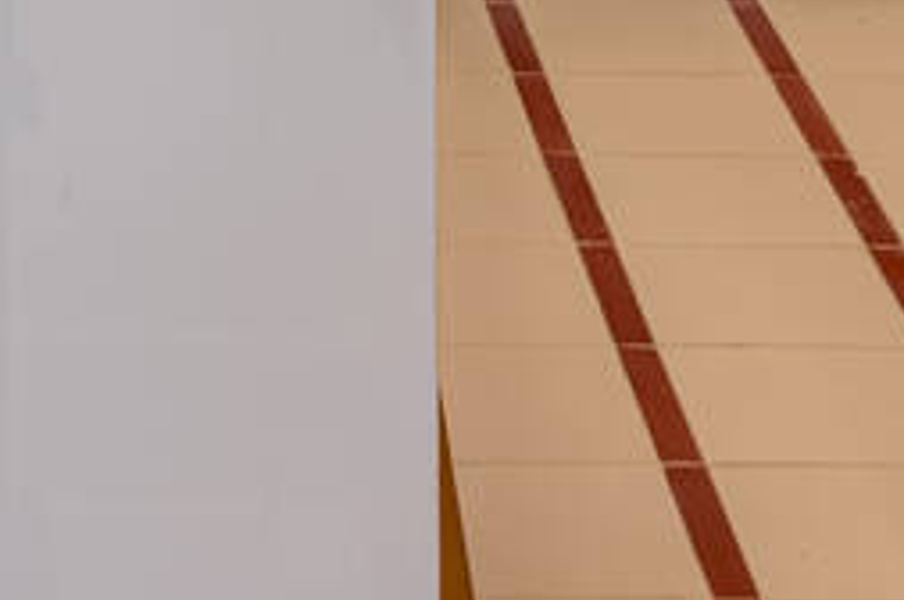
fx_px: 3862
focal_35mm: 154
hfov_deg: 13.1
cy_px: -1243
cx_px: -130
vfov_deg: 7.7
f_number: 8
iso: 400
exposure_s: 1/50
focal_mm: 24
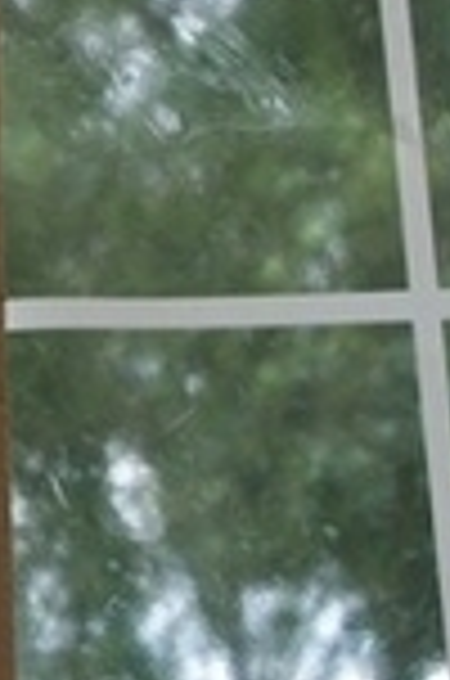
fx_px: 3899
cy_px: 144
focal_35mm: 207
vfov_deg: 9.9
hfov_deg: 6.4
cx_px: -504
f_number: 3.6
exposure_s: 1/80
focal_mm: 8.8
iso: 80
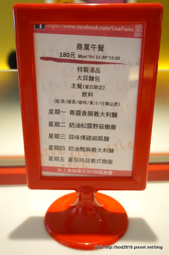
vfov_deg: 59.6
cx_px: 84
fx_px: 222
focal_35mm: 32
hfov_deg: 41.6
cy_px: 128
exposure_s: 1/60
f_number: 4
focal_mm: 21
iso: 1000
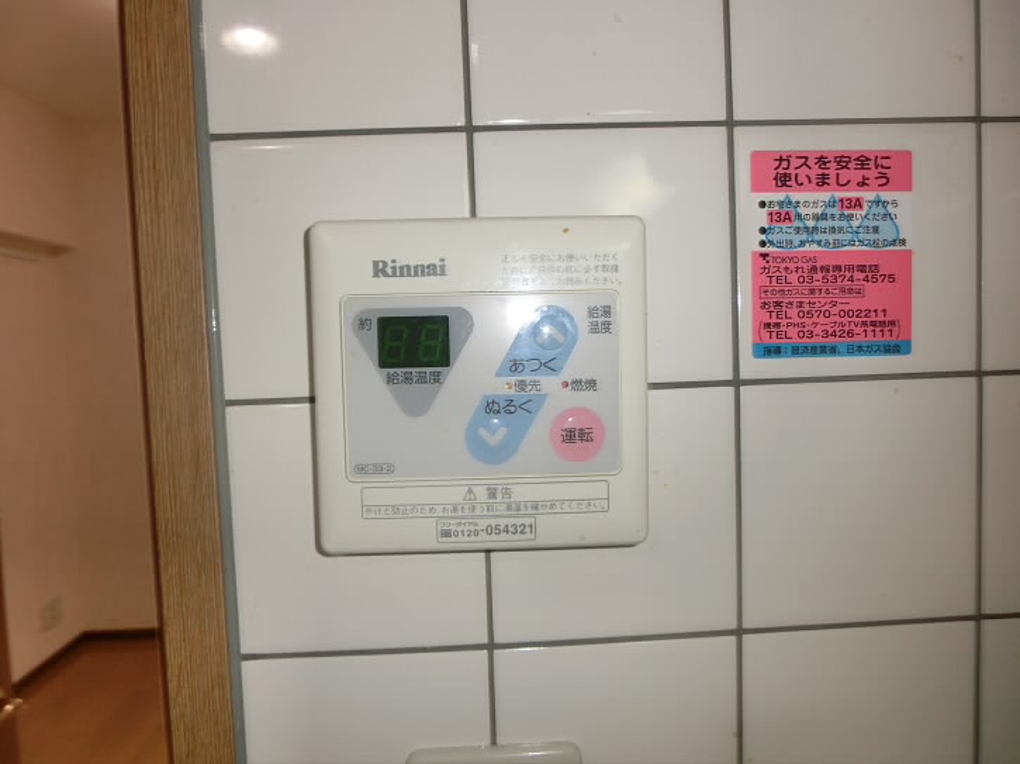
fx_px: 707
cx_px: 510
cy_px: 382
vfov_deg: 56.8
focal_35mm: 24
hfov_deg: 71.6
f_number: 3
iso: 80
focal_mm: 4.24
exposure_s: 1/30
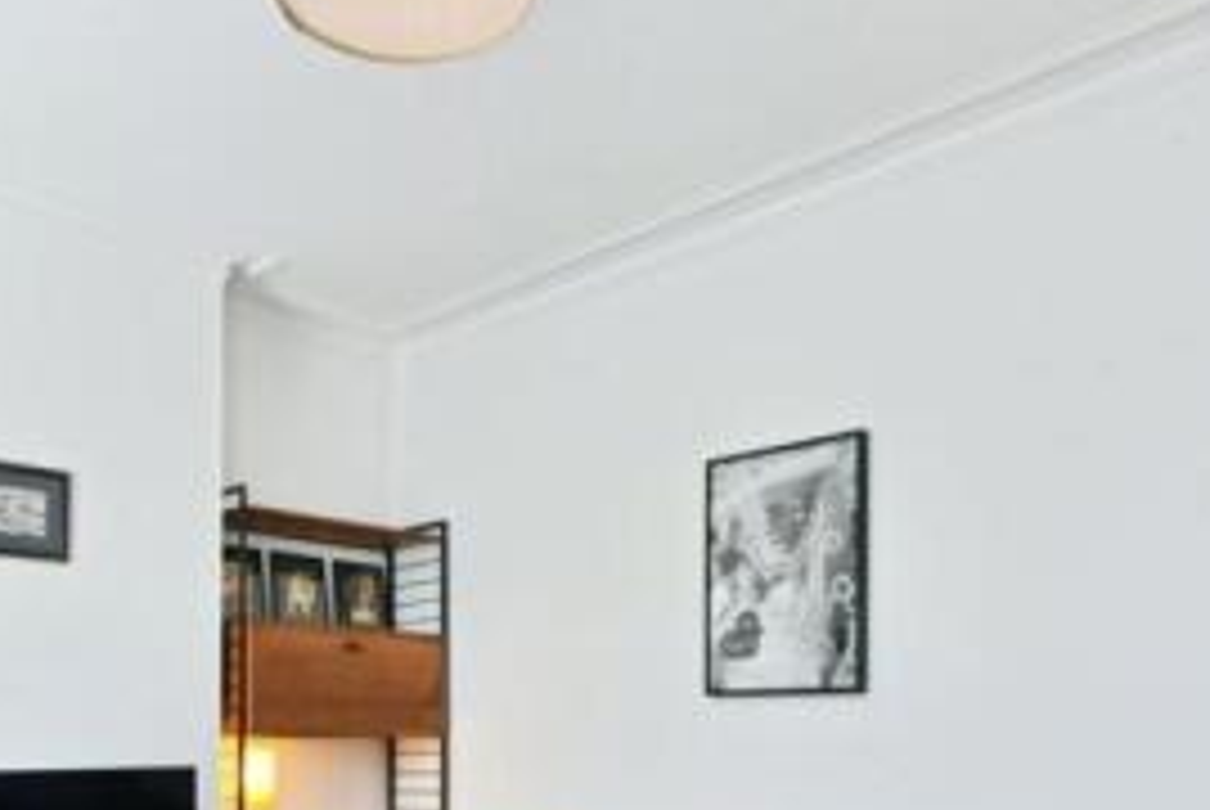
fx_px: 1144
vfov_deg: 36.0
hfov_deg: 54.9
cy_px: 767
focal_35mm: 34
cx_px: 436
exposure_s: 1/25
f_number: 10
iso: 500
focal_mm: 14
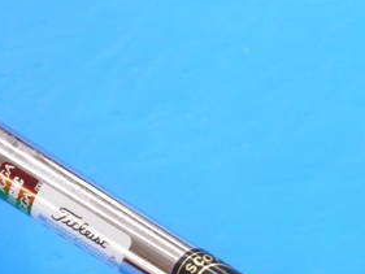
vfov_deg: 9.0
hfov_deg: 12.0
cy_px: 266
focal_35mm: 164
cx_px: 304
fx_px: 1730
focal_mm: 36
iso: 500
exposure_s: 1/80
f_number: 5.3
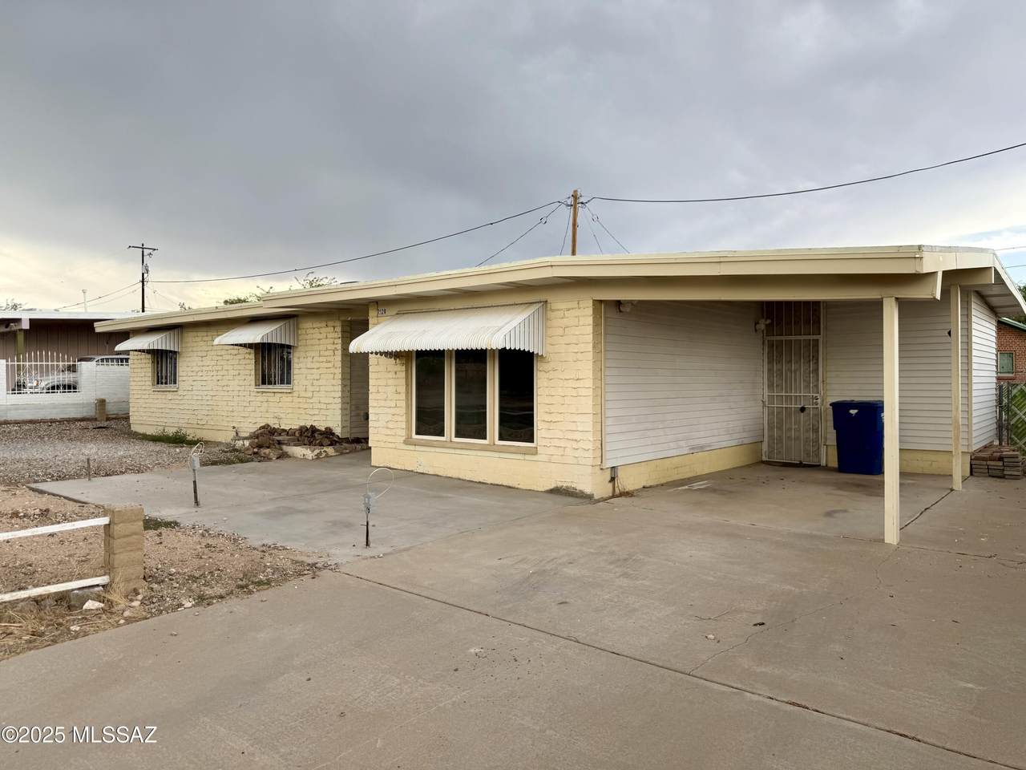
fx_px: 711
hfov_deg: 71.6
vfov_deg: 56.8
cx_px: 513
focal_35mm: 24
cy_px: 385
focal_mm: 6.76
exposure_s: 1/813
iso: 80
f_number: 1.78
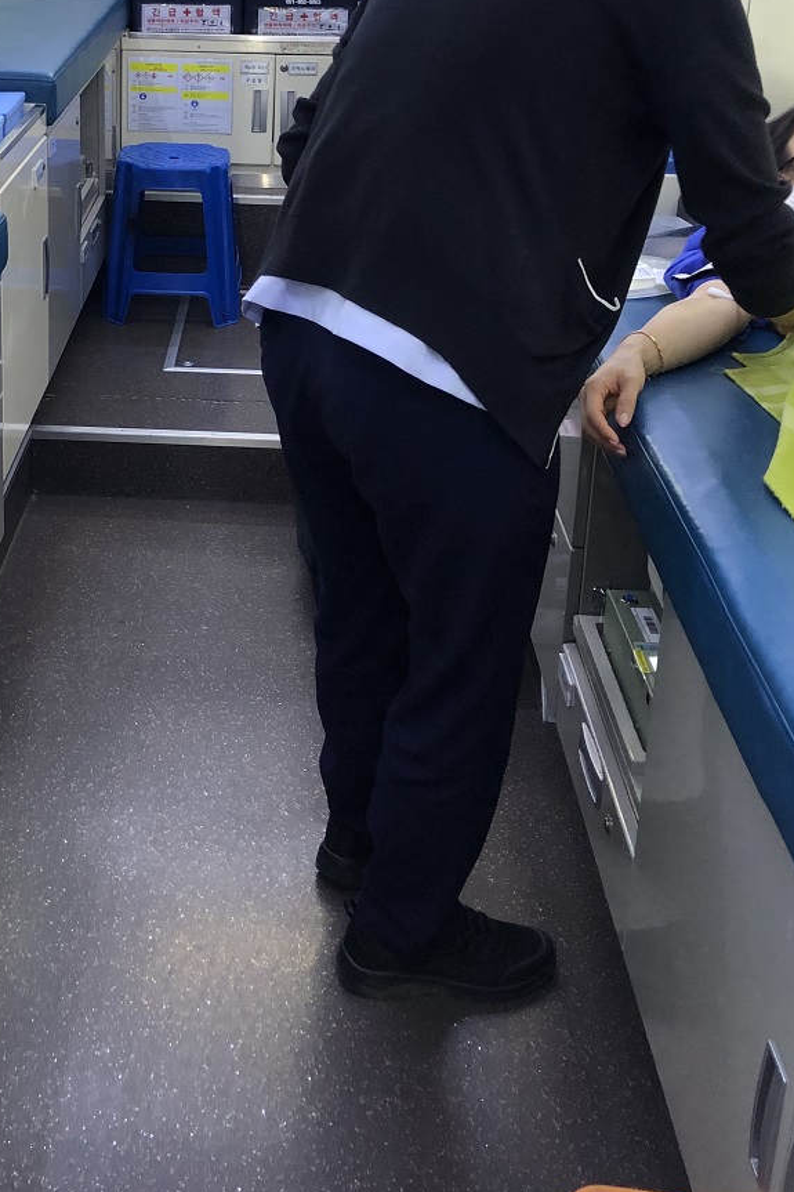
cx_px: 184
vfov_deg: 42.1
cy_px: 282
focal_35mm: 45
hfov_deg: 29.3
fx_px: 1489
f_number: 1.8
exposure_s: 1/17
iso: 40
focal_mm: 3.99
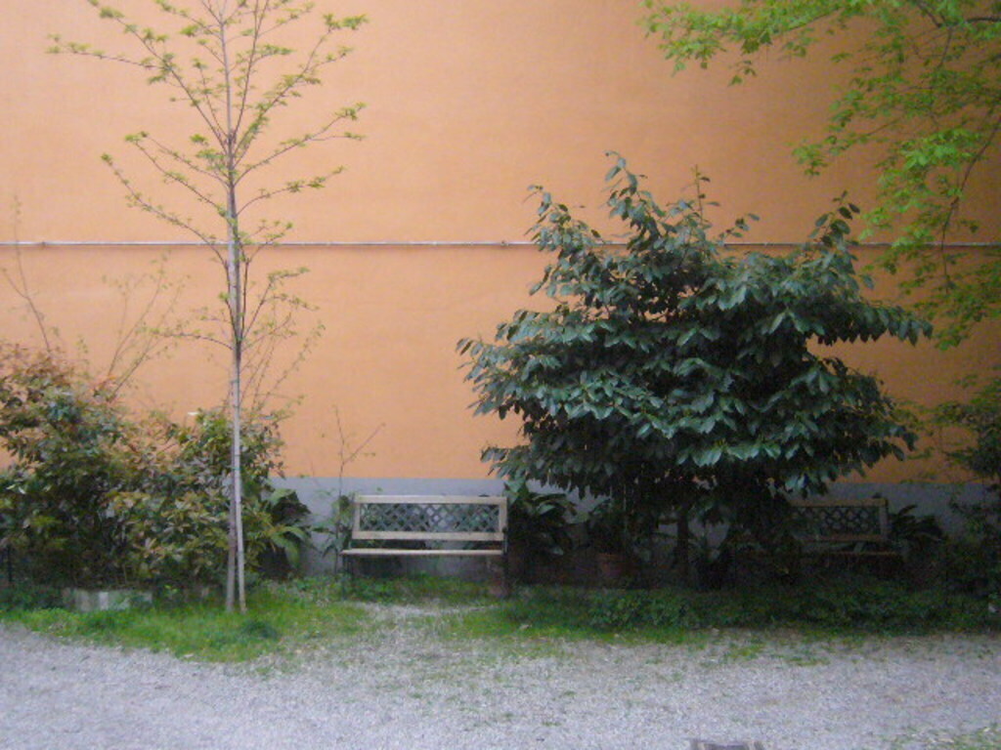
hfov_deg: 34.9
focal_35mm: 55
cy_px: 375
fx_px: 1590
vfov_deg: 26.6
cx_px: 500
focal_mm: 6.6
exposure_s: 1/250
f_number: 3
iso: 400
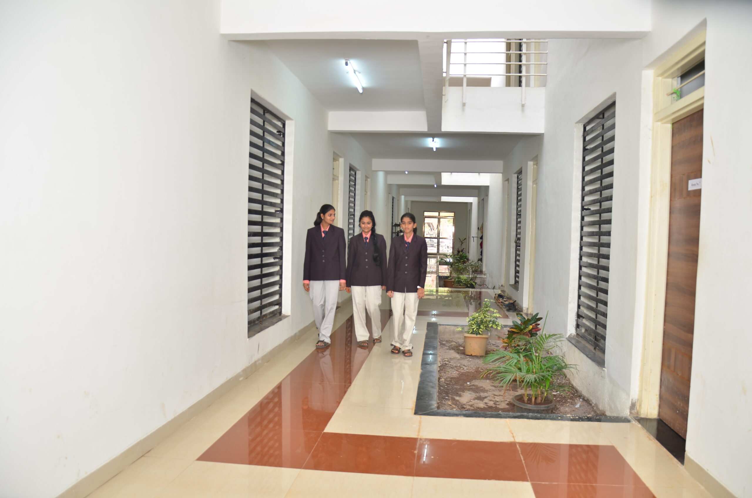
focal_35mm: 27
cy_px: 249
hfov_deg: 67.5
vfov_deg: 47.7
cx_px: 376
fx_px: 563
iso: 100
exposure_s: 1/50
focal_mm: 18
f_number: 3.5
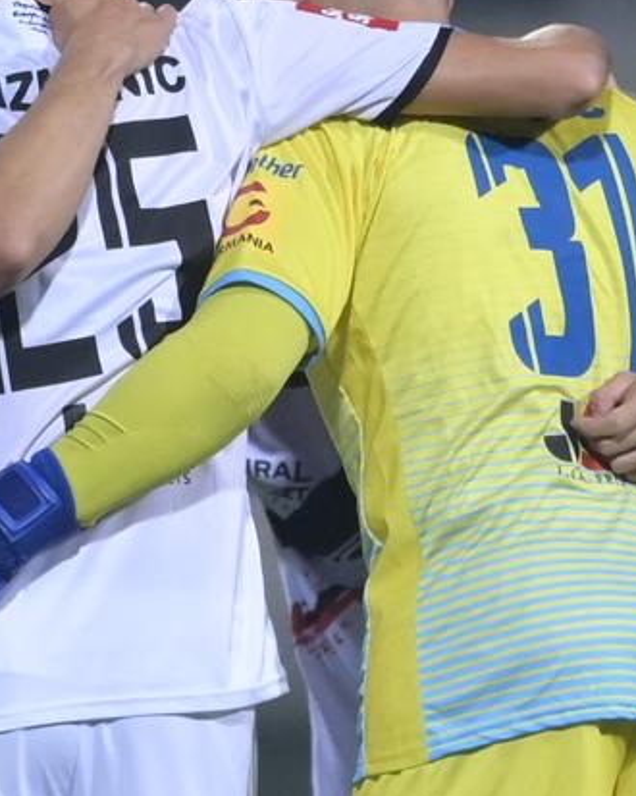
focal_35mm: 1456
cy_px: 785
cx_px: -46
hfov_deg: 1.1
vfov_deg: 1.3
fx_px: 34283
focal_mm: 400
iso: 4000
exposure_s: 1/5000
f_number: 2.8
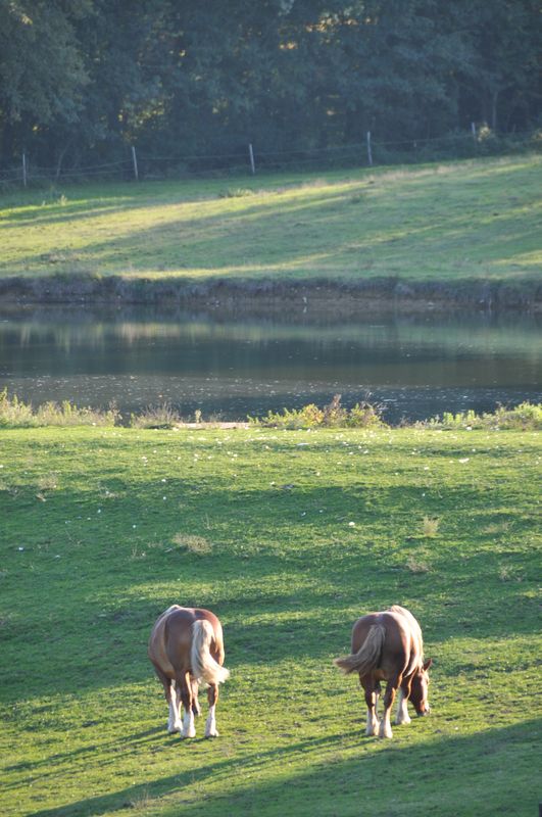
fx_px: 6795
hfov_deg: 4.6
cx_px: 271
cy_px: 408
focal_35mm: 300
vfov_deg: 6.9
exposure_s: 1/125
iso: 200
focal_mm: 200
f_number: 5.6
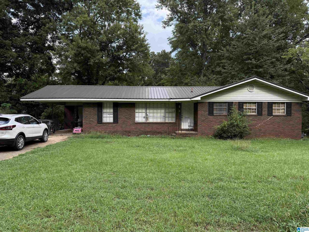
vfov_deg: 56.8
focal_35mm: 24
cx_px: 154
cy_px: 116
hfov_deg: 71.6
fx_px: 214
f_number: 1.78
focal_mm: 6.76
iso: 100
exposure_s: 1/992
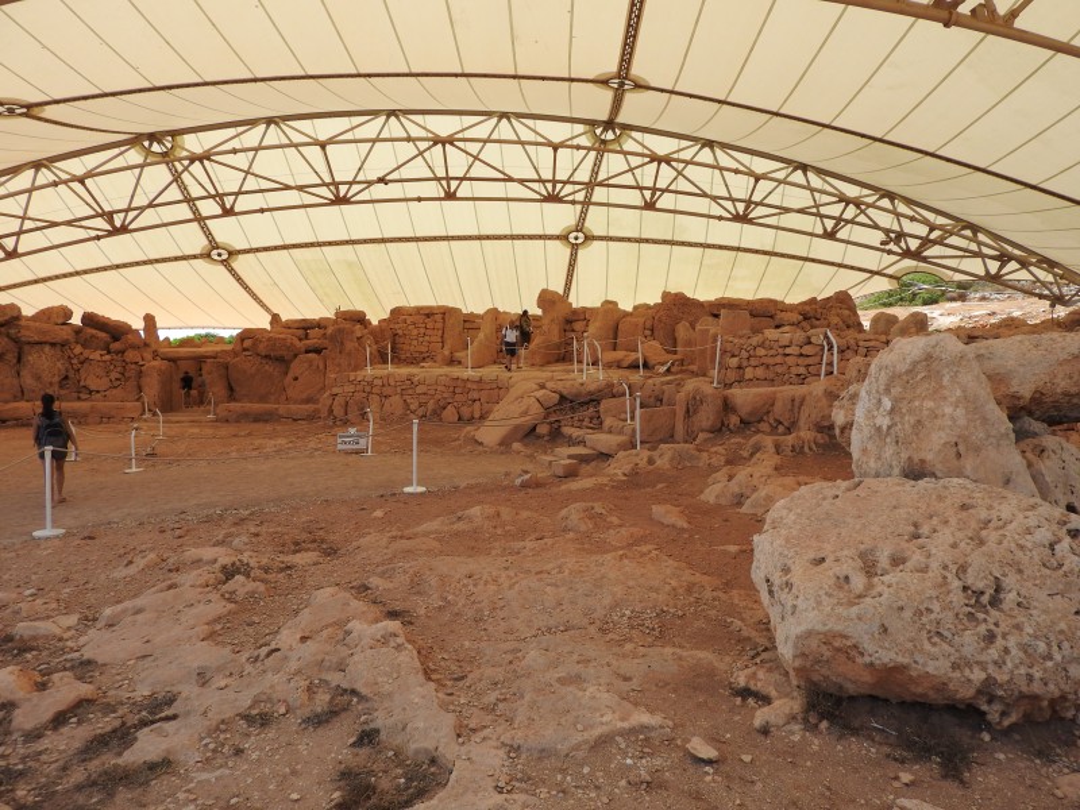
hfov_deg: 71.6
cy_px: 405
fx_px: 749
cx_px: 540
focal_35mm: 24
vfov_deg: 56.8
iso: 100
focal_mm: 4.3
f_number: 3.3
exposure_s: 1/800
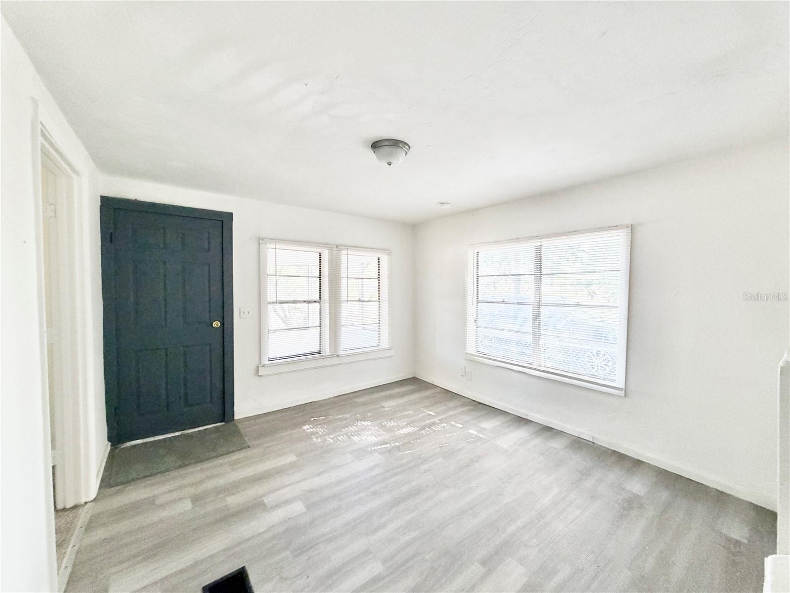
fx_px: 320
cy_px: 296
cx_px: 395
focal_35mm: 14
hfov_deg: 102.1
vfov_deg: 85.7
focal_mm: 2.22
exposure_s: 1/86
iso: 320
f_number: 2.2
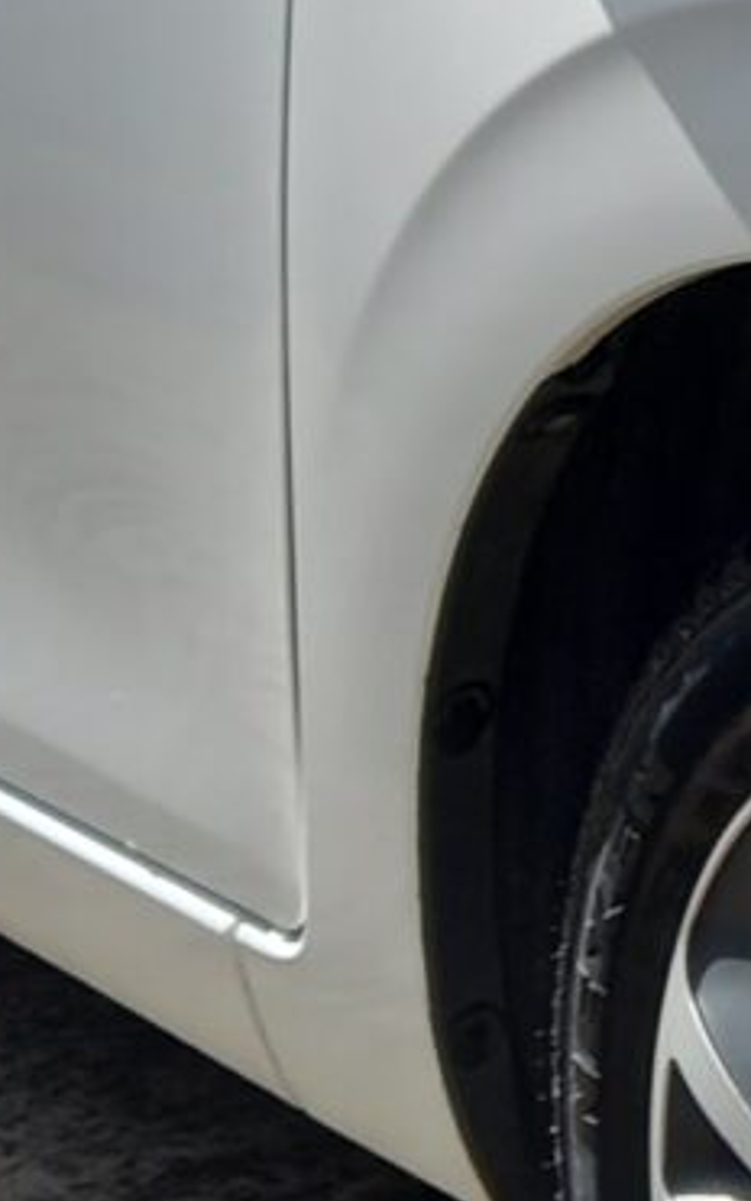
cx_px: 1767
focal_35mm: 183
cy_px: 220
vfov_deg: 11.4
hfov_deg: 6.8
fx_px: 5990
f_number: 2
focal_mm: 4.6
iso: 25
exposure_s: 1/698
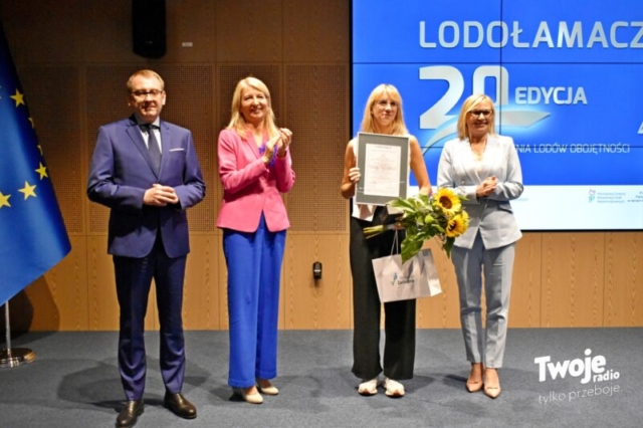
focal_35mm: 36
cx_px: 322
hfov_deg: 53.2
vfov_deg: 36.8
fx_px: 643
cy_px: 214
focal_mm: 24
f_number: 4
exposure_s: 1/250
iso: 3200
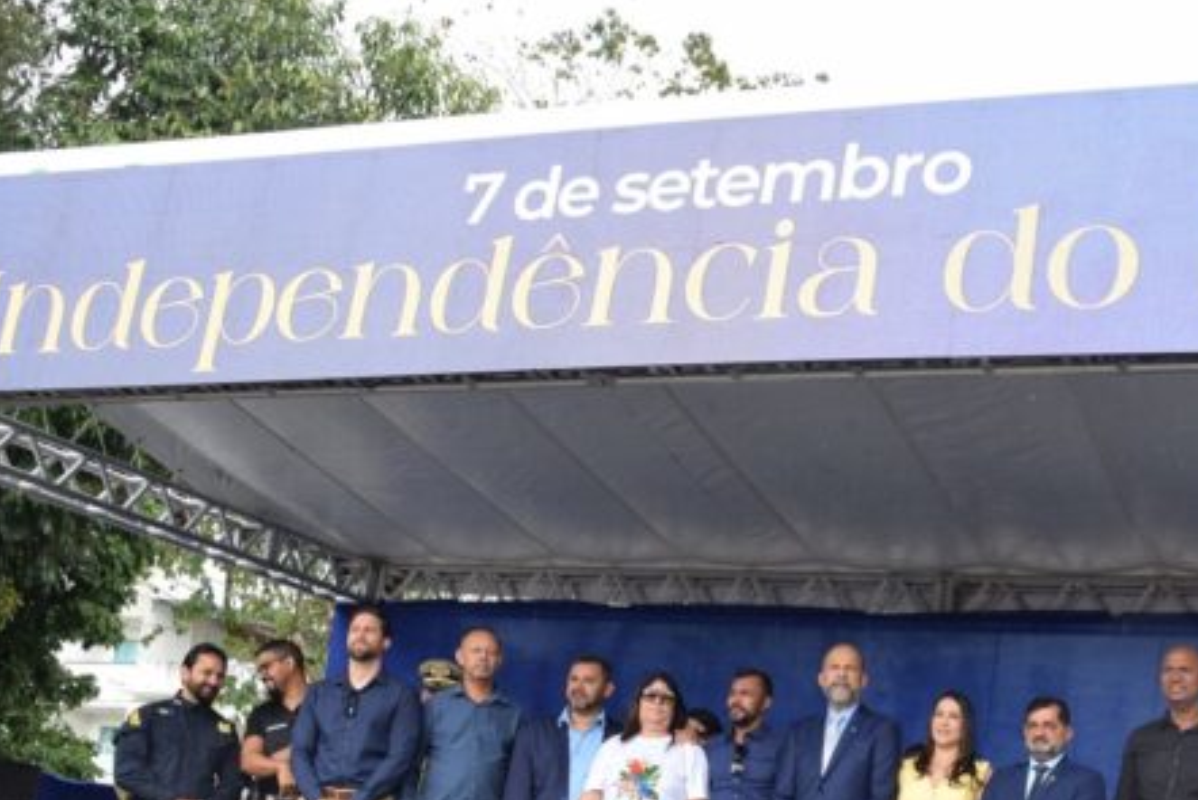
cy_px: 620
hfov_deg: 36.8
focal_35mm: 53
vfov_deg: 25.2
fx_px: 1759
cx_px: 892
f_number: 7.1
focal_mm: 21
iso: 400
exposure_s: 1/200
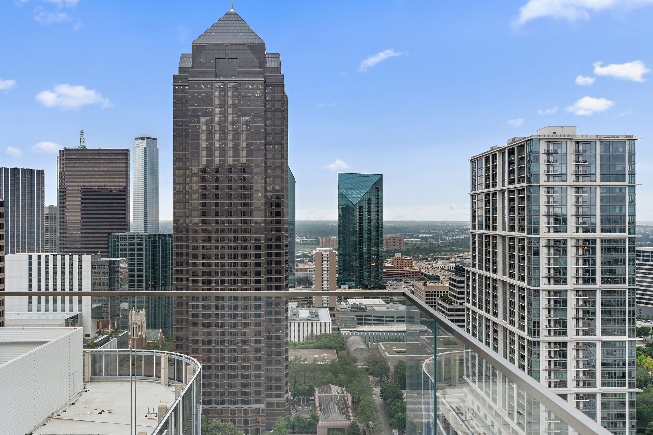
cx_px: 326
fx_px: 562
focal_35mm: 31
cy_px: 218
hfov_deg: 60.3
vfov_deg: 42.3
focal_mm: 31
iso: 320
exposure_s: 1/3
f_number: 9
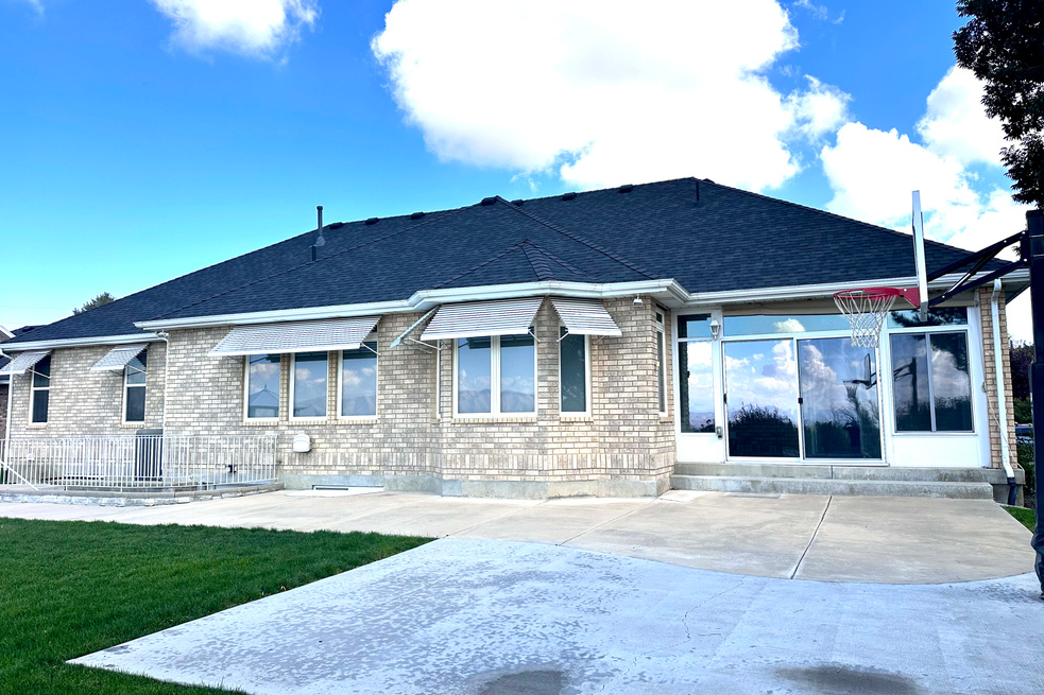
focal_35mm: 26
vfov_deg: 49.5
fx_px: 754
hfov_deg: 69.4
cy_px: 347
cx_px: 529
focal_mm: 6.86
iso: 80
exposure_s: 1/3472
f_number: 1.78
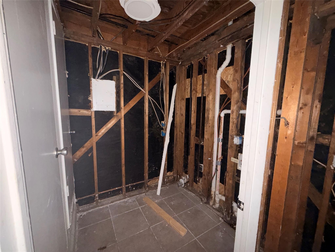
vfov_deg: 85.7
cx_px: 168
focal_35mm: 14
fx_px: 135
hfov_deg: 102.1
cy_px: 126
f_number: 2.2
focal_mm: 2.22
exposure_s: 1/16
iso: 500
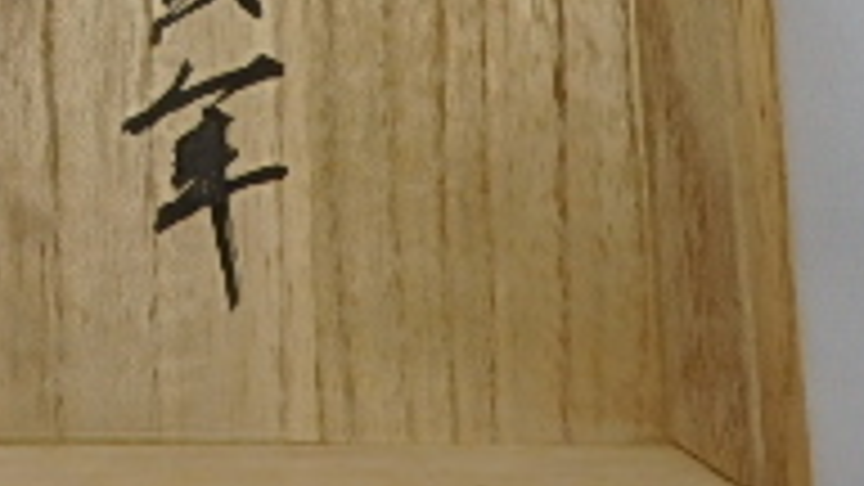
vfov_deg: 8.1
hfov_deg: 14.3
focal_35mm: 145
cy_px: -306
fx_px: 3322
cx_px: -220
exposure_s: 1/40
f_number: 3.7
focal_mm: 7.3
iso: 125
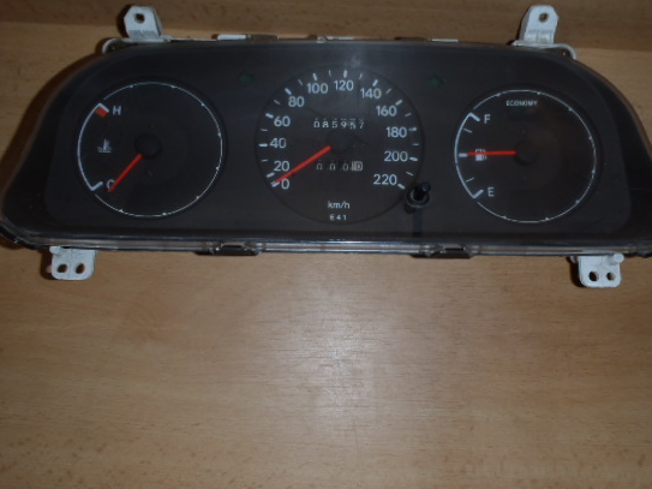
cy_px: 222
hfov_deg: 55.4
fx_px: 621
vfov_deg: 42.9
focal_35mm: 33
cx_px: 322
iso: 100
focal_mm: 5
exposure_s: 1/30
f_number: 3.9
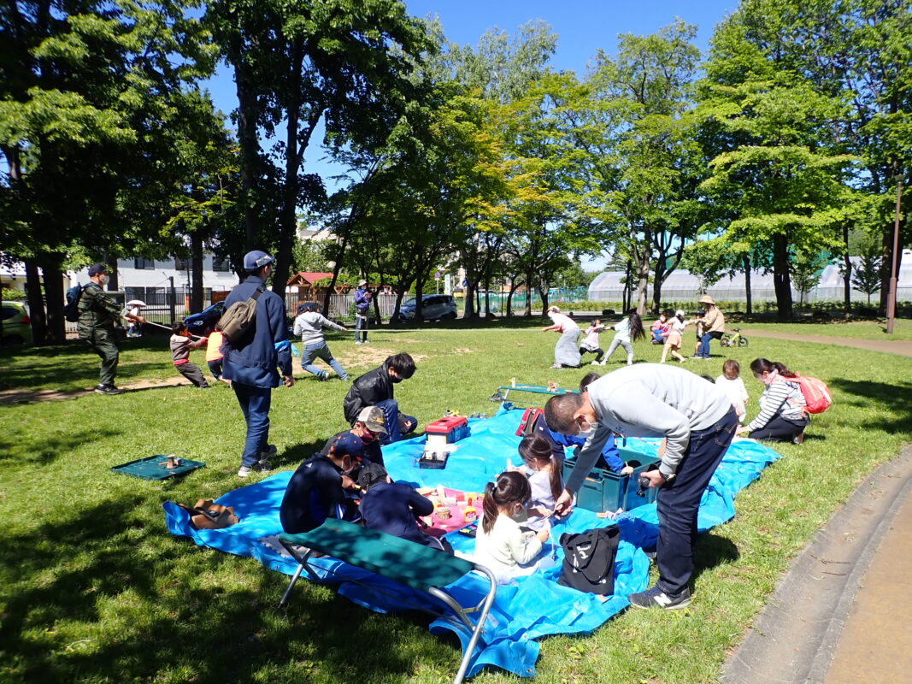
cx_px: 456
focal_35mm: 25
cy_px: 342
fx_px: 659
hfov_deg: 69.4
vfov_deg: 54.9
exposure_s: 1/125
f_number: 8
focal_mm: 4.5
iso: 100
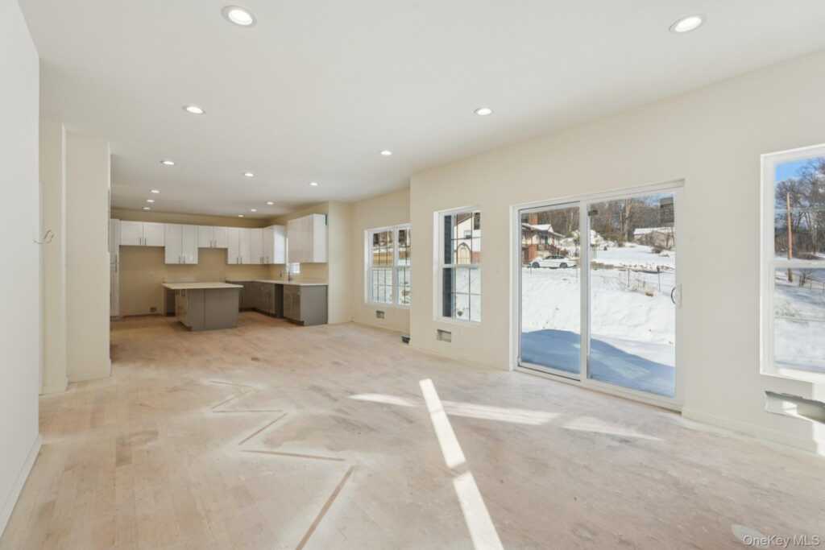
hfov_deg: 95.0
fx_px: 378
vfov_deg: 72.1
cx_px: 412
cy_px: 275
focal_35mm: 16
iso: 100
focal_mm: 16.5
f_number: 9
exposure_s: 1/80
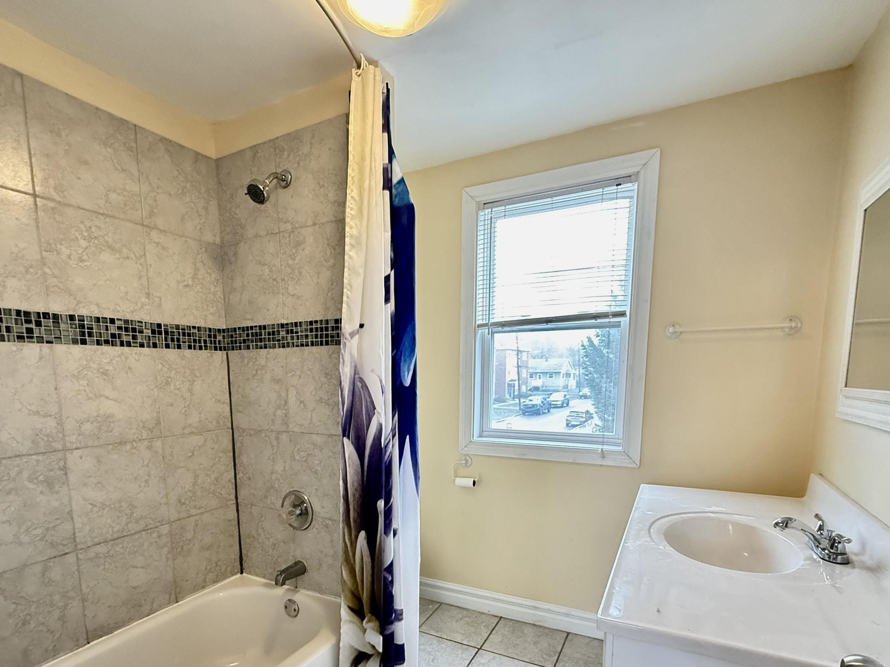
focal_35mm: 19
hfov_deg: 84.5
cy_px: 444
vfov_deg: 66.8
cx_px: 411
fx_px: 489
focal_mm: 2.22
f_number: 2.2
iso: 800
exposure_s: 1/60
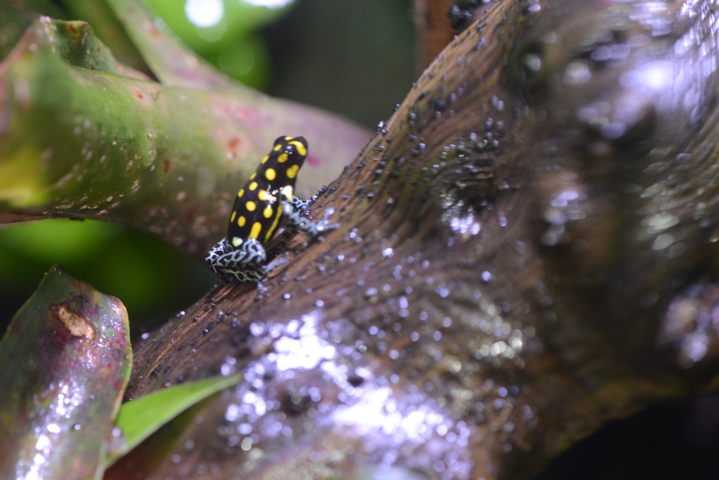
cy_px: 191
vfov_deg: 5.3
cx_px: 269
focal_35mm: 259
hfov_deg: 7.9
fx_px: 5172
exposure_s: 1/50
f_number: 6.3
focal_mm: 200
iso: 500
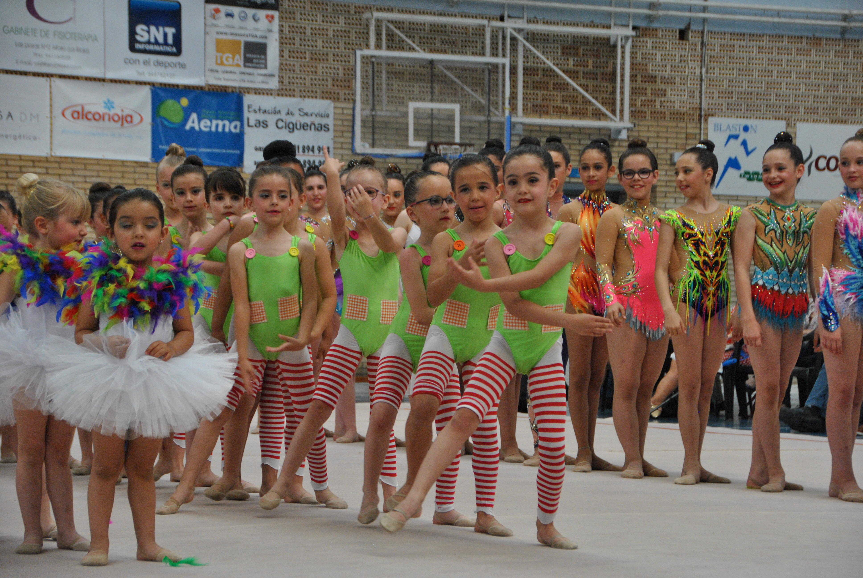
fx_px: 2232
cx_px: 432
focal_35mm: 93
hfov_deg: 21.9
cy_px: 289
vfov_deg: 14.7
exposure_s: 1/250
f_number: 5
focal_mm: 62
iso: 800
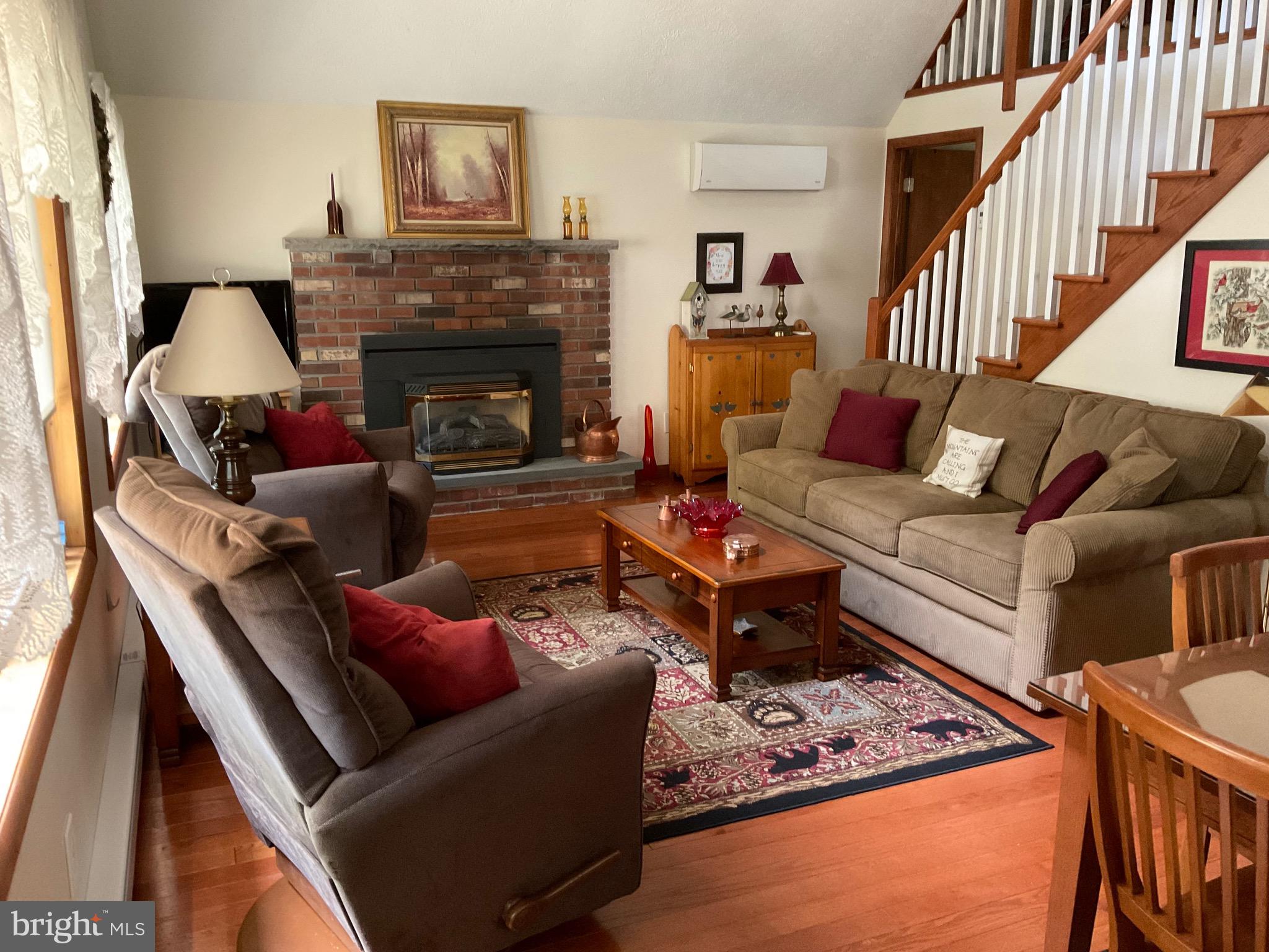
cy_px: 476
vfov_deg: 48.2
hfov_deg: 61.7
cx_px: 634
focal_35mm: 29
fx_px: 1063
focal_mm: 3
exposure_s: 1/32
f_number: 1.8
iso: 320
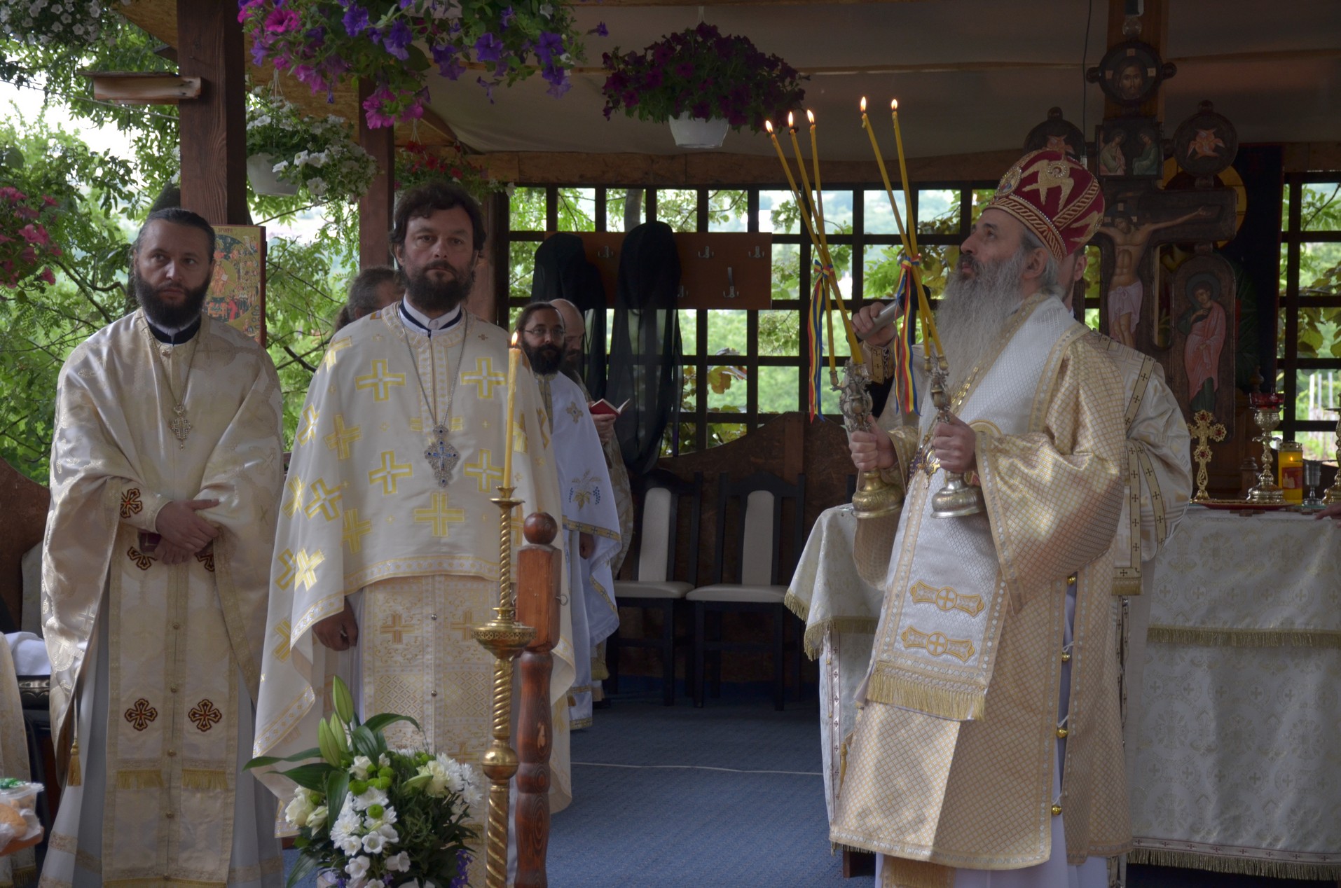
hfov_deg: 27.0
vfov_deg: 18.1
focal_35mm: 75
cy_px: 444
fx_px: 2788
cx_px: 670
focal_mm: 50
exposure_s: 1/160
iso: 400
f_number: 4.8
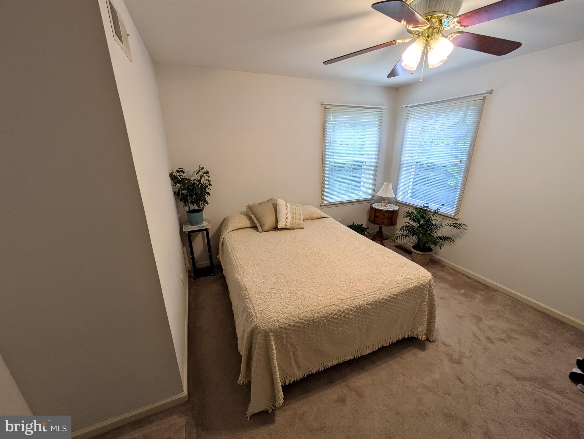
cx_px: 292
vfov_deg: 85.7
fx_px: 236
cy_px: 220
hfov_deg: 102.0
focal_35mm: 14
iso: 50
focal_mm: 1.83
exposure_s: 1/60
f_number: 2.2
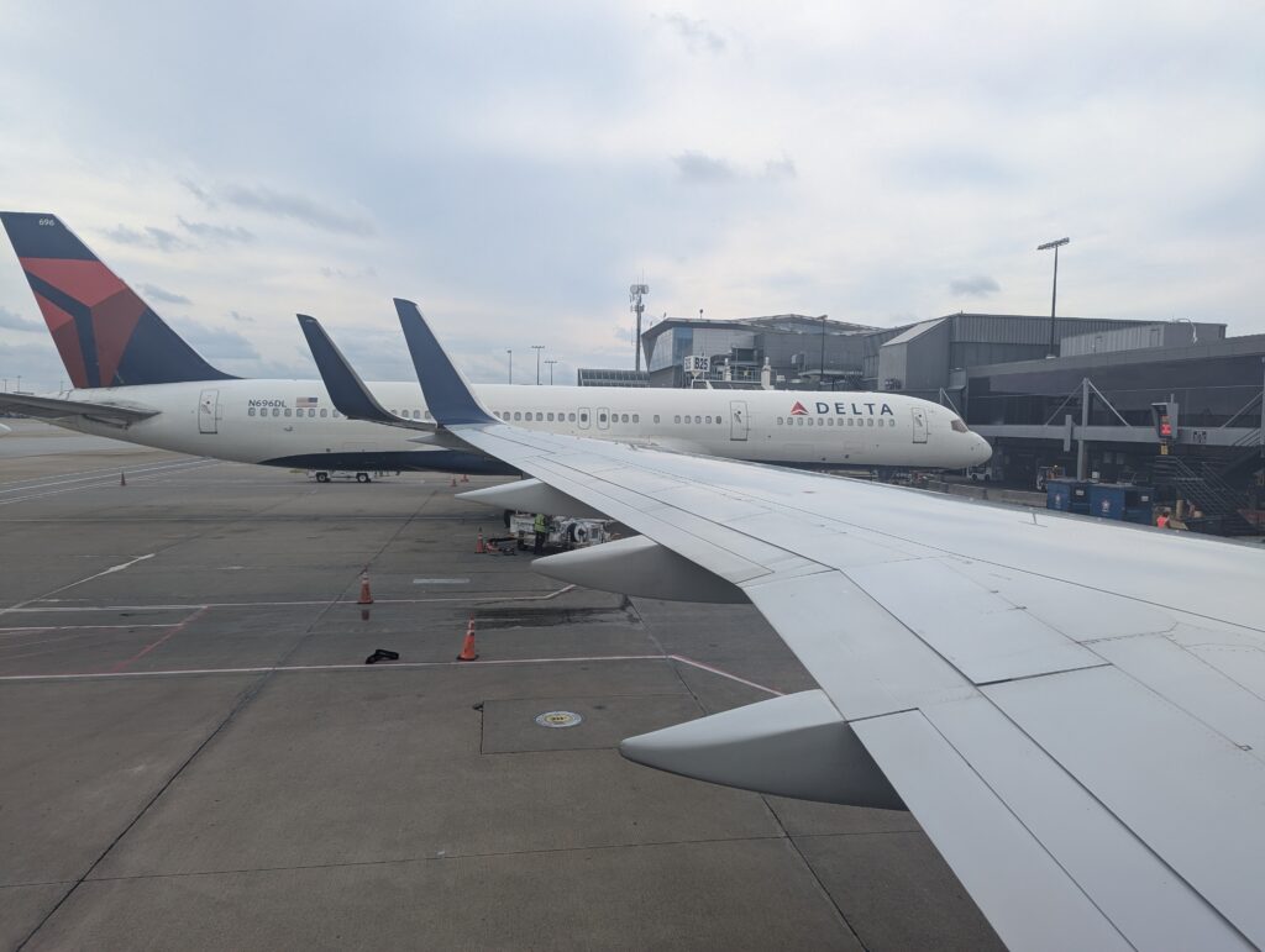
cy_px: 476
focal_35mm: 24
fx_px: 878
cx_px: 632
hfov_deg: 71.5
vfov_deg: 56.9
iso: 51
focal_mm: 6.81
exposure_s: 1/2020
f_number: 1.85
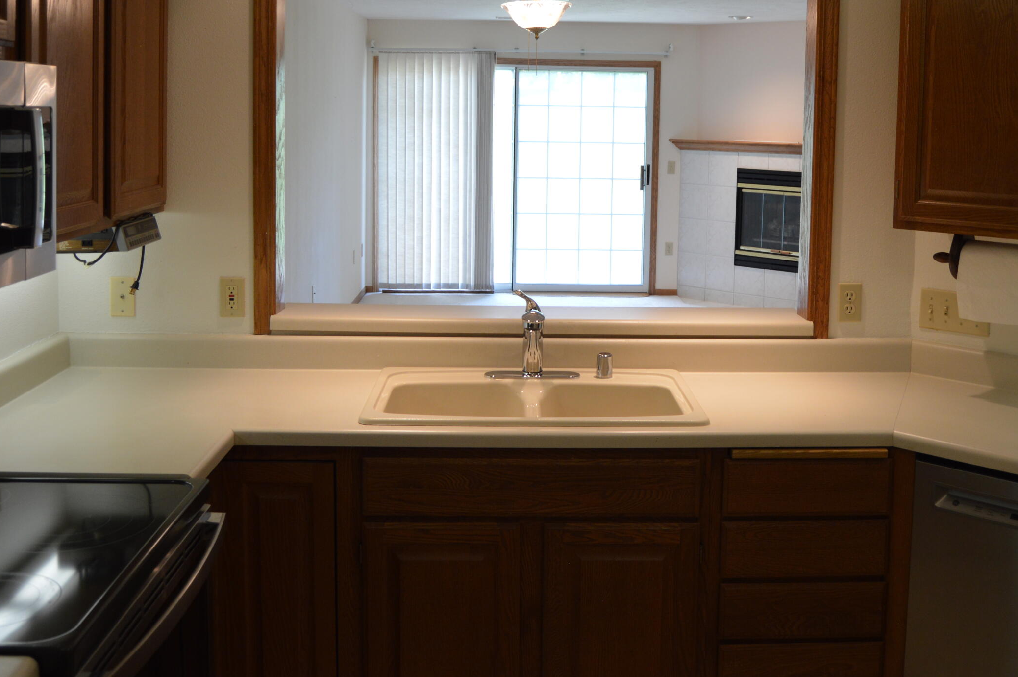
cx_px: 549
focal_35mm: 39
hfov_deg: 49.6
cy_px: 199
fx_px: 1102
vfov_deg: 33.7
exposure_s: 1/125
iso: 400
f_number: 4
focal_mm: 18
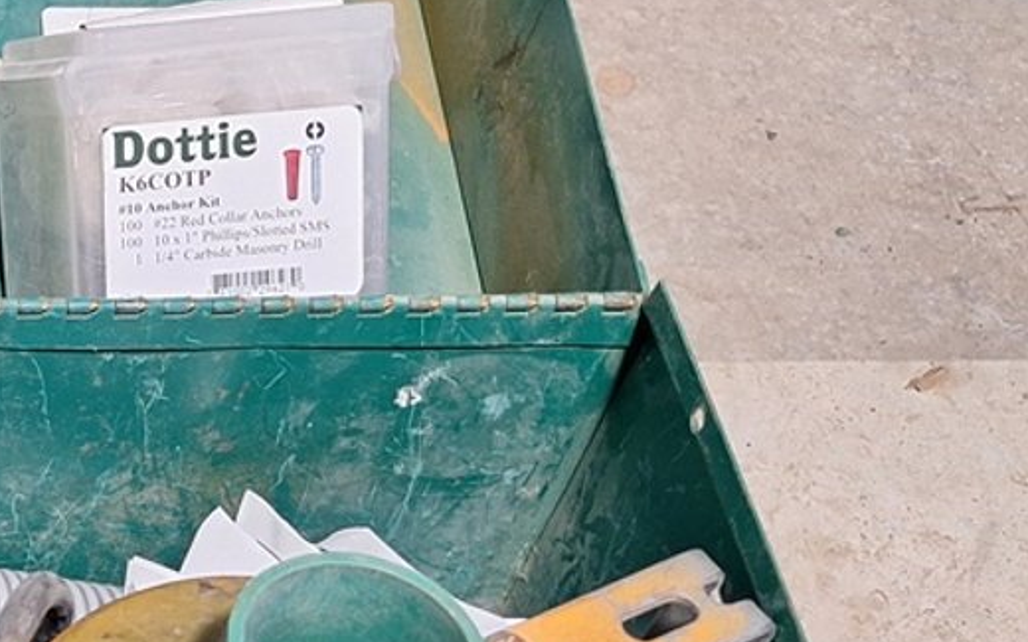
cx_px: -381
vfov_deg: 18.2
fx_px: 1989
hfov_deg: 24.5
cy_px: 493
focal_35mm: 71
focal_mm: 5.54
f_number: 1.8
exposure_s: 1/30
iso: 200
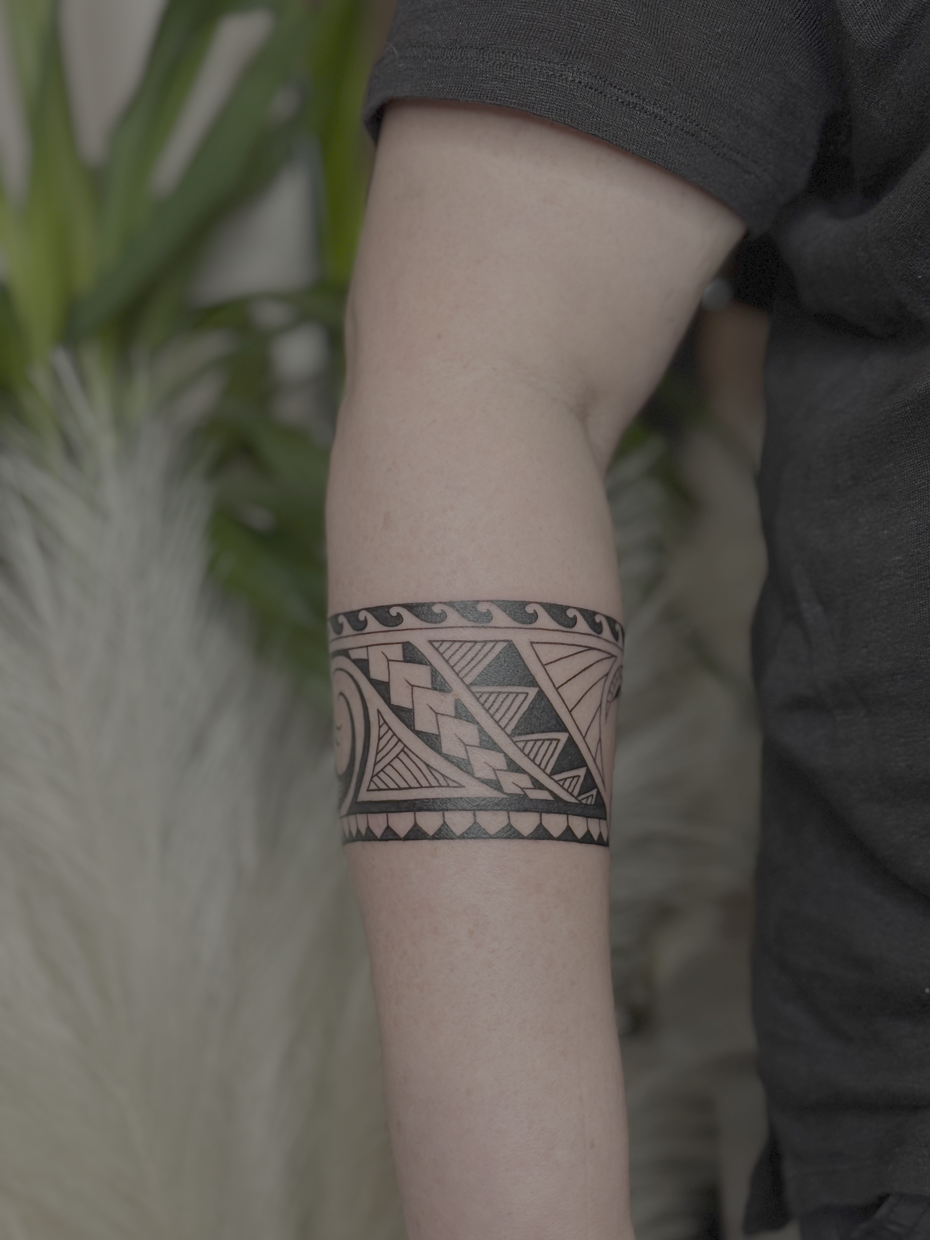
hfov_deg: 30.3
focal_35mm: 48
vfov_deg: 39.7
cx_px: 465
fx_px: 1719
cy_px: 620
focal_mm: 6.76
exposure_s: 1/298
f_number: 1.78
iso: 64
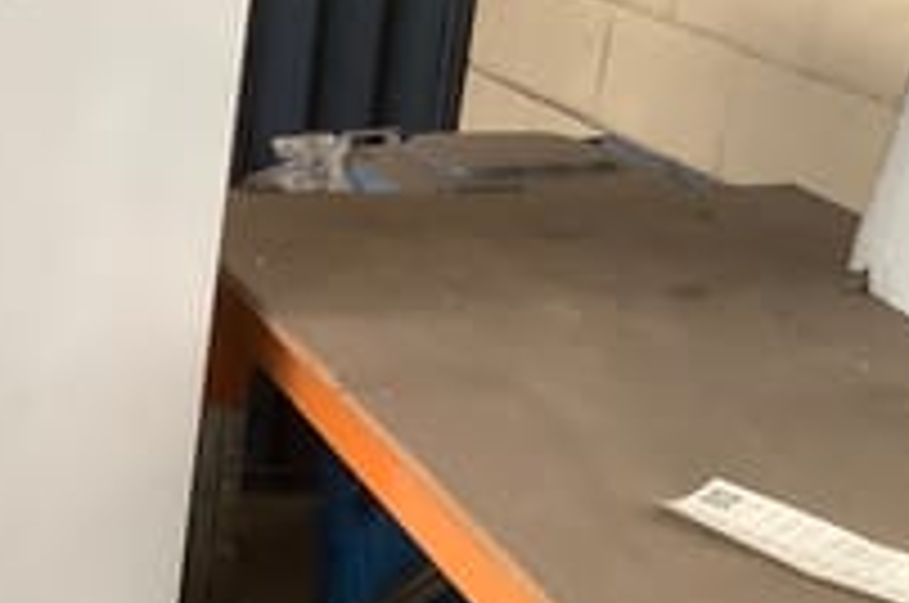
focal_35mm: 80
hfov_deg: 23.6
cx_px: -130
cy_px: 362
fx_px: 2017
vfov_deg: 17.0
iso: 160
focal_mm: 3.3
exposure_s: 1/50
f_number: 2.4
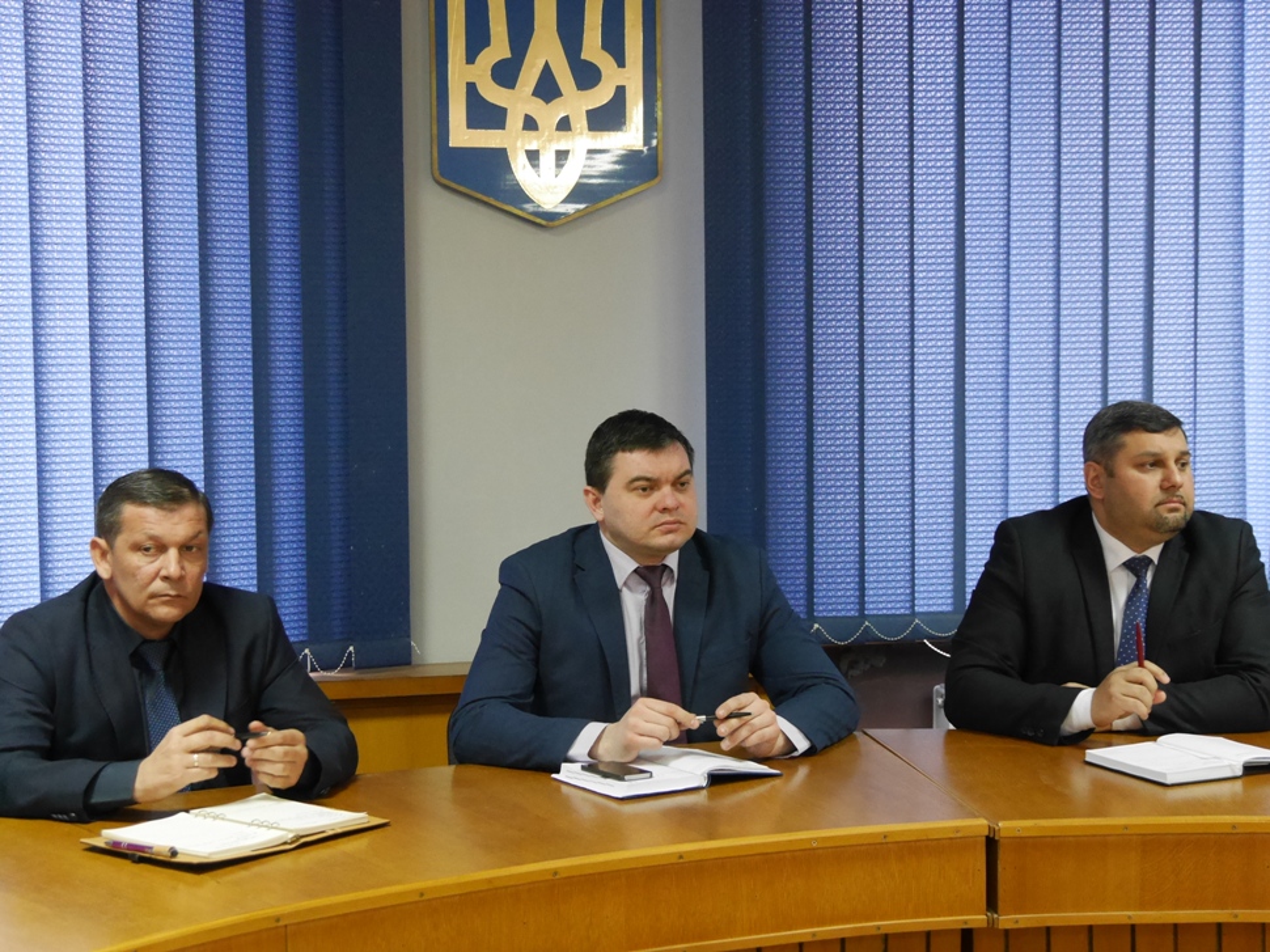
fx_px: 2054
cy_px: 476
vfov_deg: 26.1
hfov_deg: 34.4
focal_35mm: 56
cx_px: 635
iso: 3200
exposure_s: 1/40
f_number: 4.3
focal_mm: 28
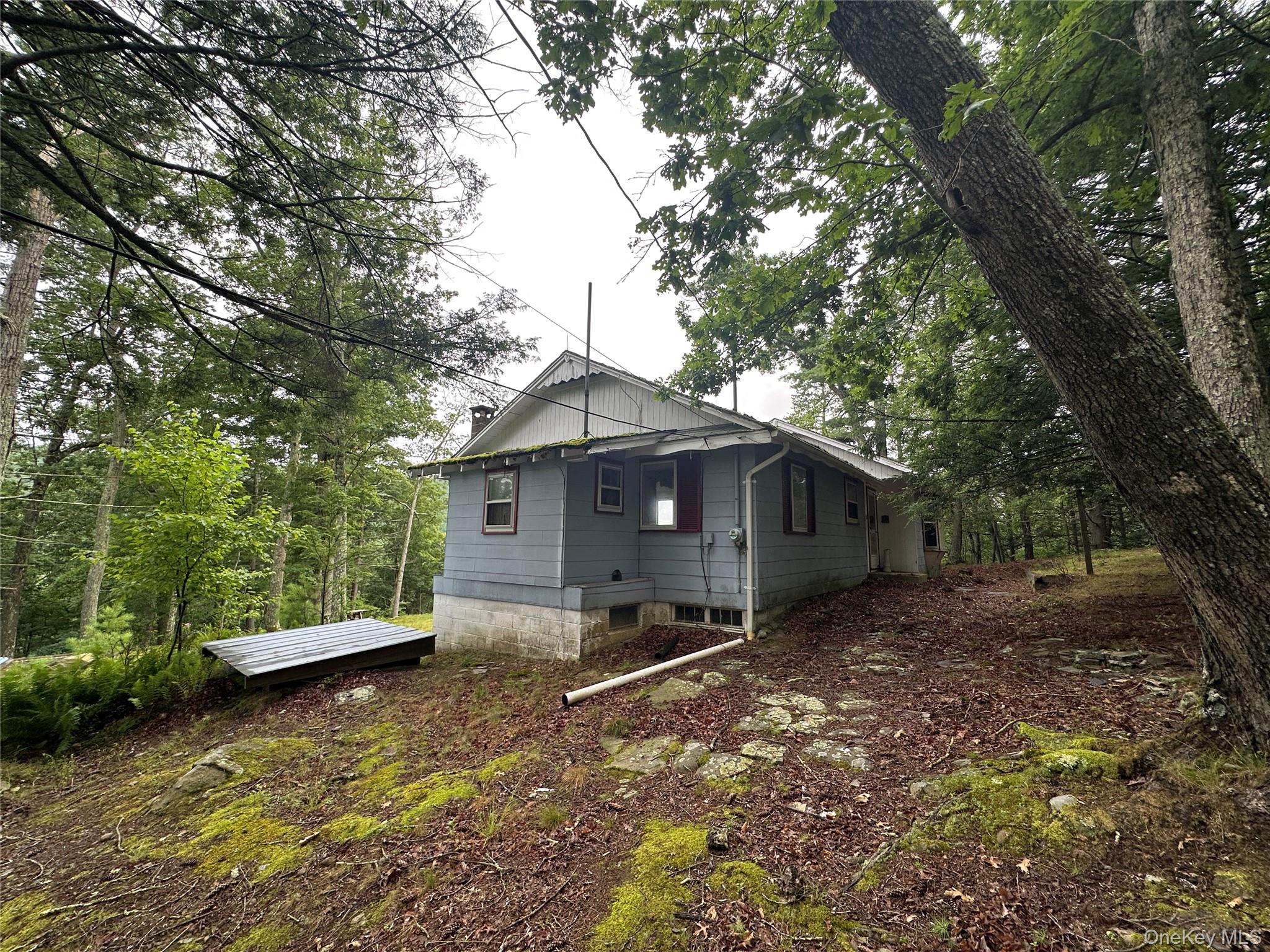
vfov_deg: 85.7
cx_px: 635
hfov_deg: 102.1
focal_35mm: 14
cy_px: 476
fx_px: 514
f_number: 2.2
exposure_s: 1/101
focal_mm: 2.22
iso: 40
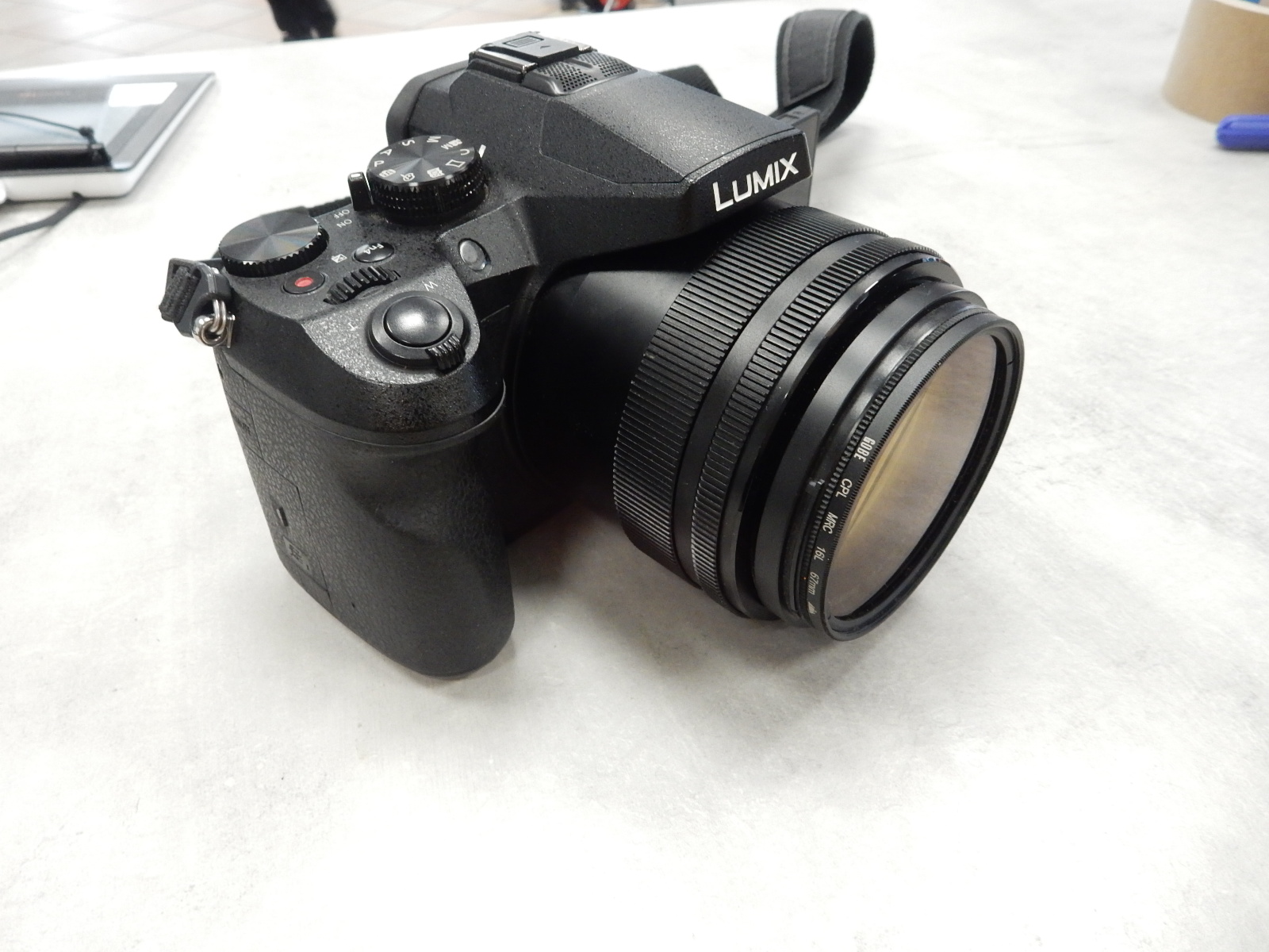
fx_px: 916
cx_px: 634
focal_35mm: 25
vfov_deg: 54.9
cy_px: 476
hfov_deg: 69.4
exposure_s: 1/40
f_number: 3.7
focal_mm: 4.5
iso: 400
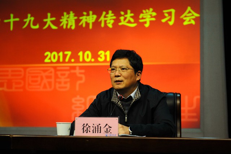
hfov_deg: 28.9
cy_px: 77
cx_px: 116
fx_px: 449
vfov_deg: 19.4
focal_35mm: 70
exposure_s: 1/125
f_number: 2.8
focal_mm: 70
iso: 1250
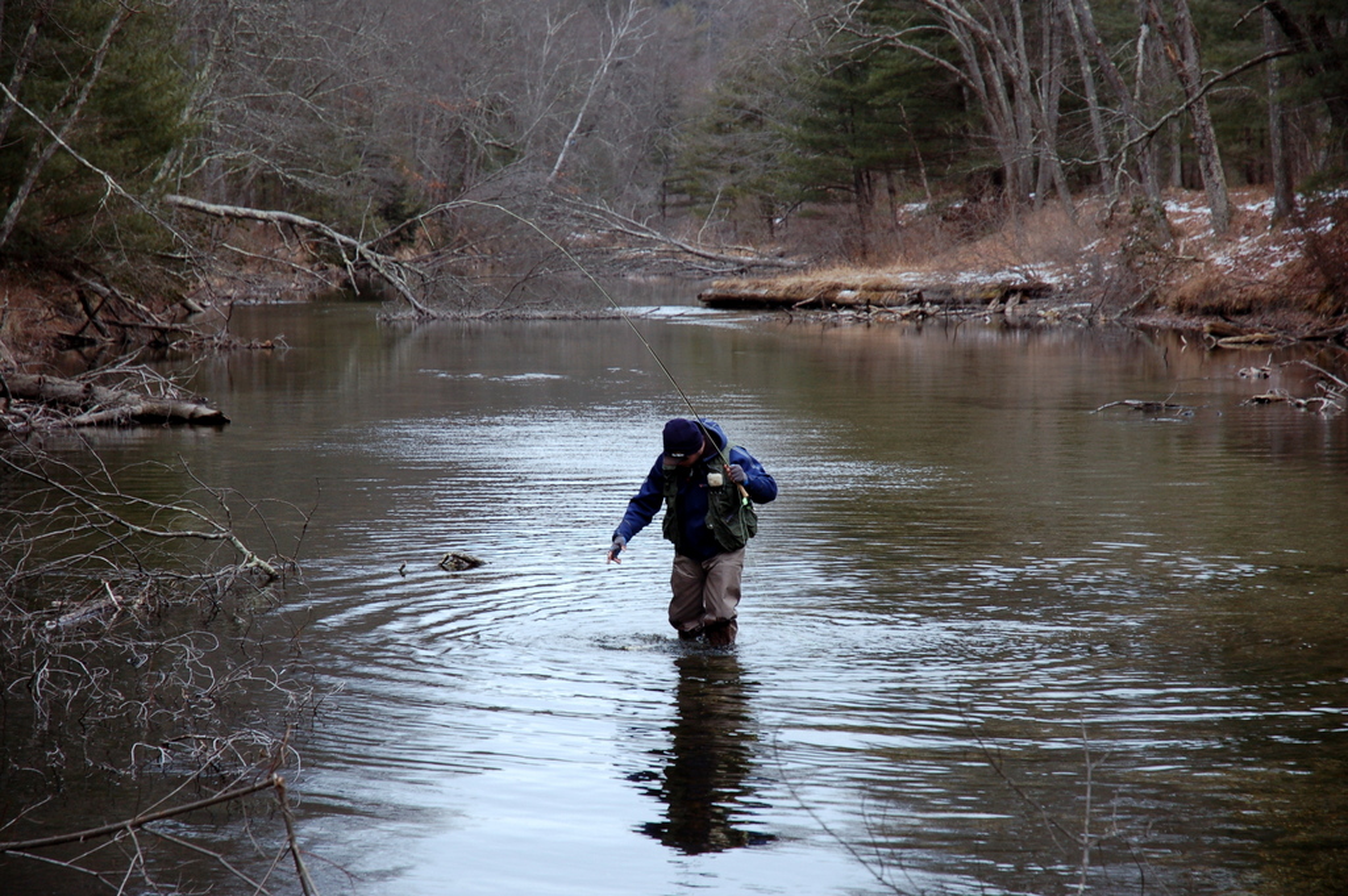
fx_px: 3928
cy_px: 448
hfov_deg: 19.5
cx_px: 674
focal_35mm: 105
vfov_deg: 13.0
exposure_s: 1/200
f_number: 4.5
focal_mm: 70
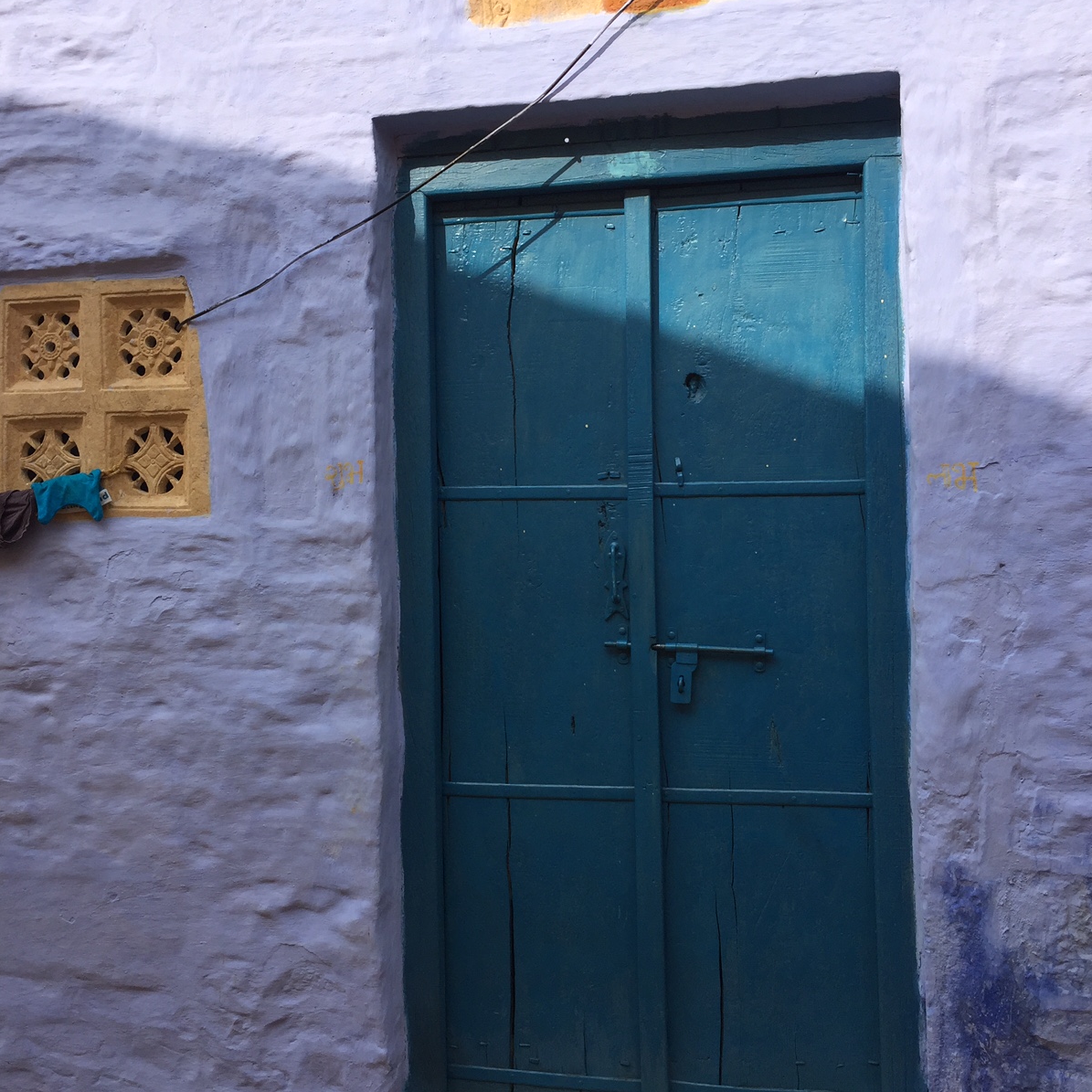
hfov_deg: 47.2
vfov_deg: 47.2
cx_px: 540
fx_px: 1249
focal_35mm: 35
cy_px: 534
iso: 32
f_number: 2.2
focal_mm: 4.15
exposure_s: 1/1364
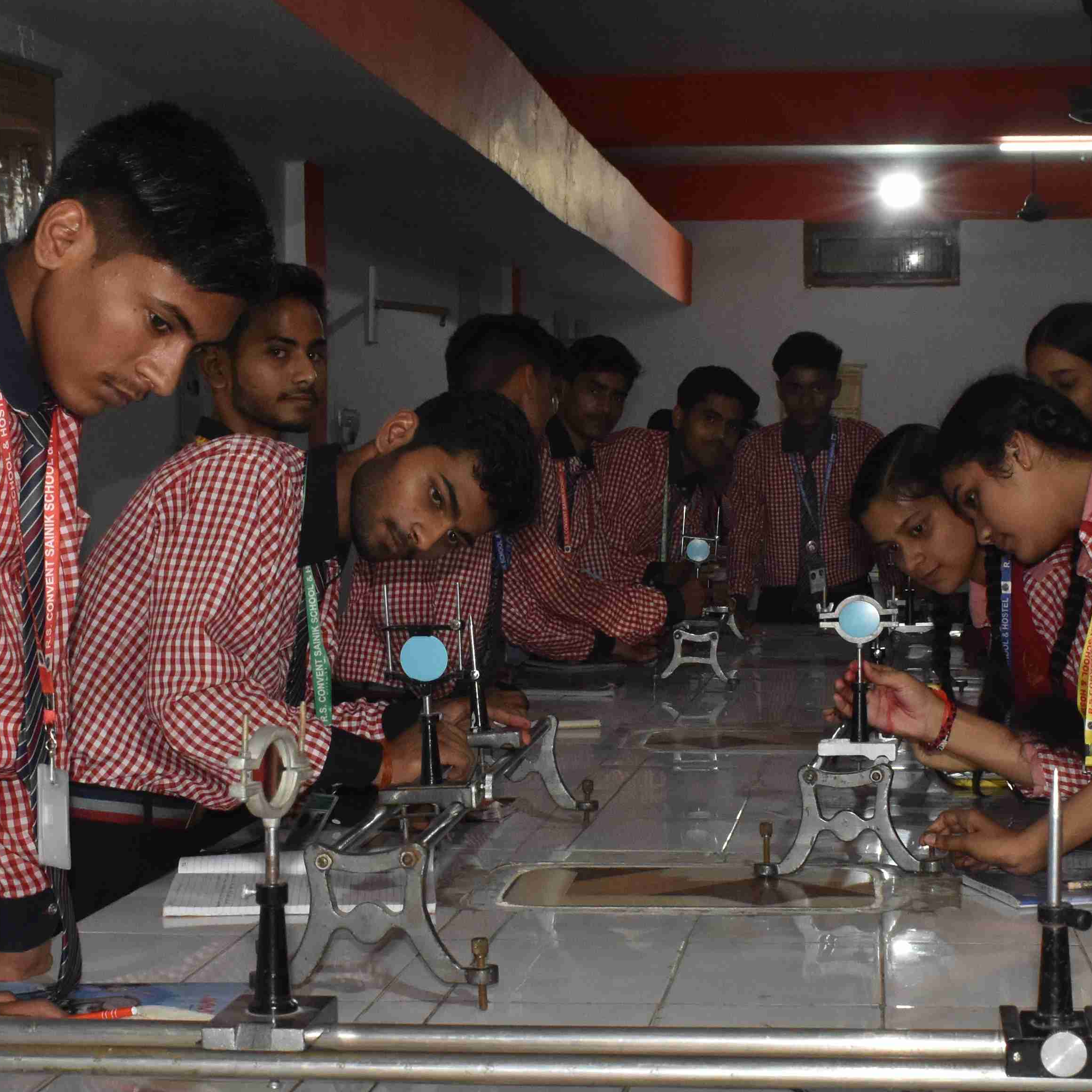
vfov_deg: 24.9
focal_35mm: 69
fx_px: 2466
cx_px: 628
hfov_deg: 24.9
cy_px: 682
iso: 1800
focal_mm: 21
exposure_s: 1/100
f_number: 9
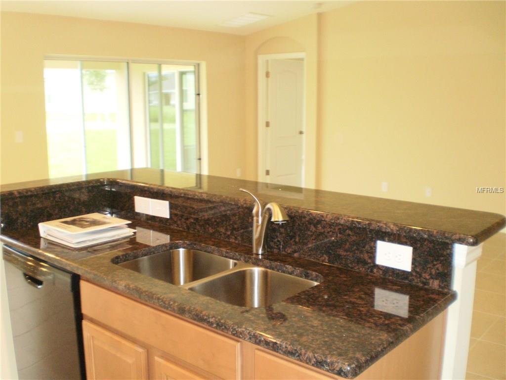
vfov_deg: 39.7
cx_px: 253
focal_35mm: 36
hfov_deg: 51.4
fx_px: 526
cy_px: 190
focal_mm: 6.3
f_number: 3.1
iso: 250
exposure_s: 1/30
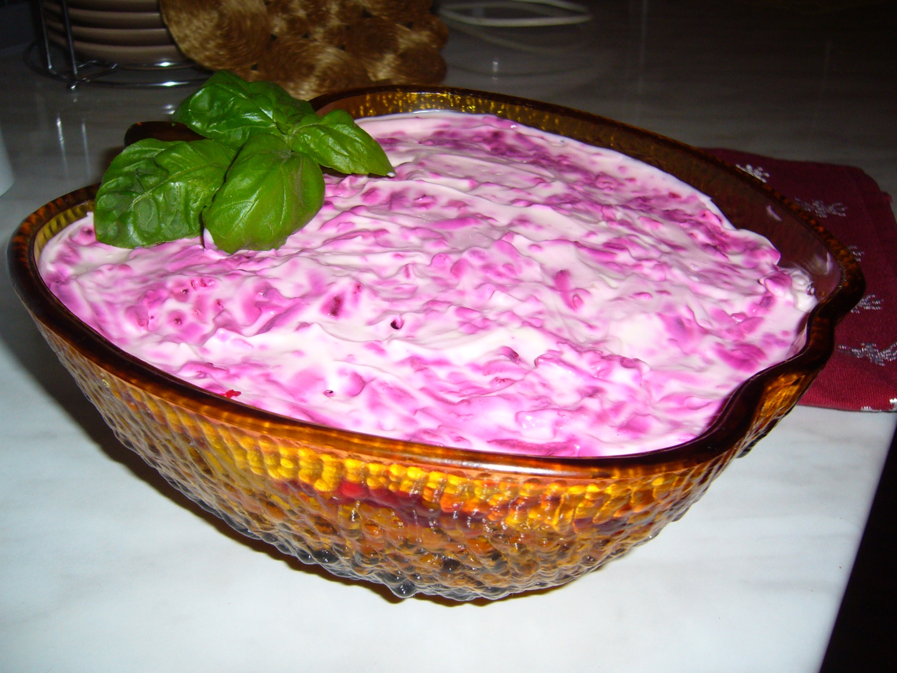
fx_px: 907
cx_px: 448
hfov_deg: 52.6
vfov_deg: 40.7
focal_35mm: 35
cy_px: 336
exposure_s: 1/30
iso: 100
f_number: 2.8
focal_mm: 5.8
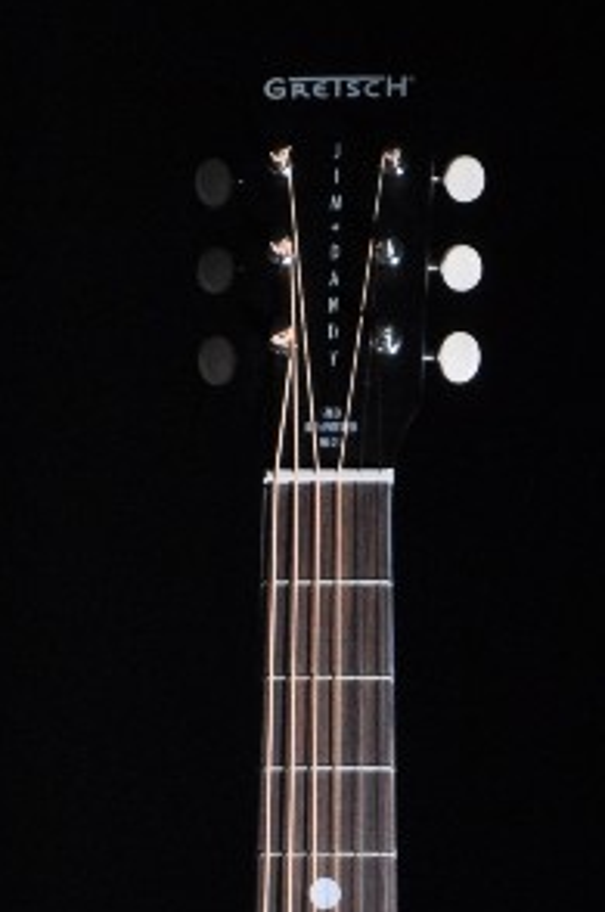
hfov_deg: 5.6
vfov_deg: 8.2
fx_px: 6198
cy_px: 1371
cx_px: 307
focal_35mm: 245
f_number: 9
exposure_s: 1/125
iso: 800
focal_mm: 50
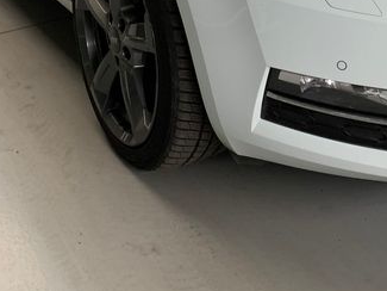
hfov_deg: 23.8
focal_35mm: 82
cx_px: 218
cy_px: -131
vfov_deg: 16.6
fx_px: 917
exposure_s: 1/60
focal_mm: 4.25
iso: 160
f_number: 1.8
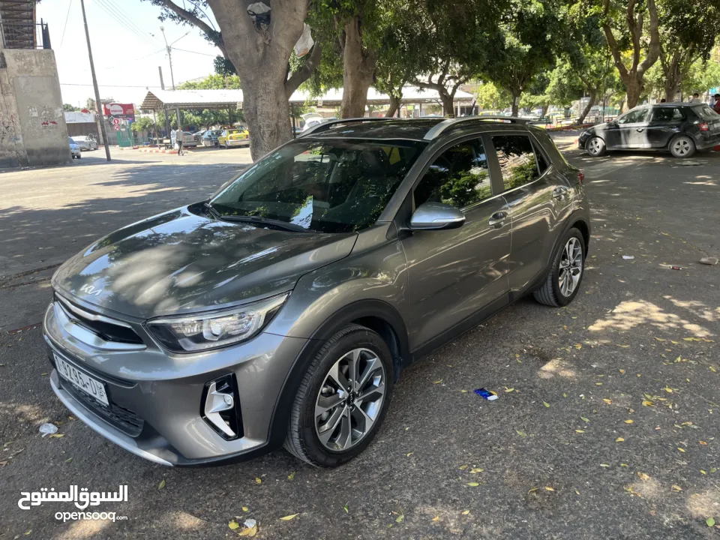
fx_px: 541
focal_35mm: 26
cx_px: 360
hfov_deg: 67.3
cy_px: 270
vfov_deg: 53.1
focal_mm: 5.1
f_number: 1.6
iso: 50
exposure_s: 1/263
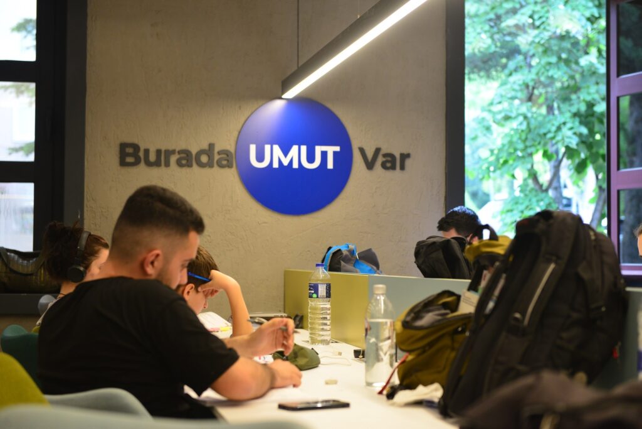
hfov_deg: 28.8
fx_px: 1248
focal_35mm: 70
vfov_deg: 19.5
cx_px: 321
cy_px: 214
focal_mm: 70
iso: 1250
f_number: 3.5
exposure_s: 1/125
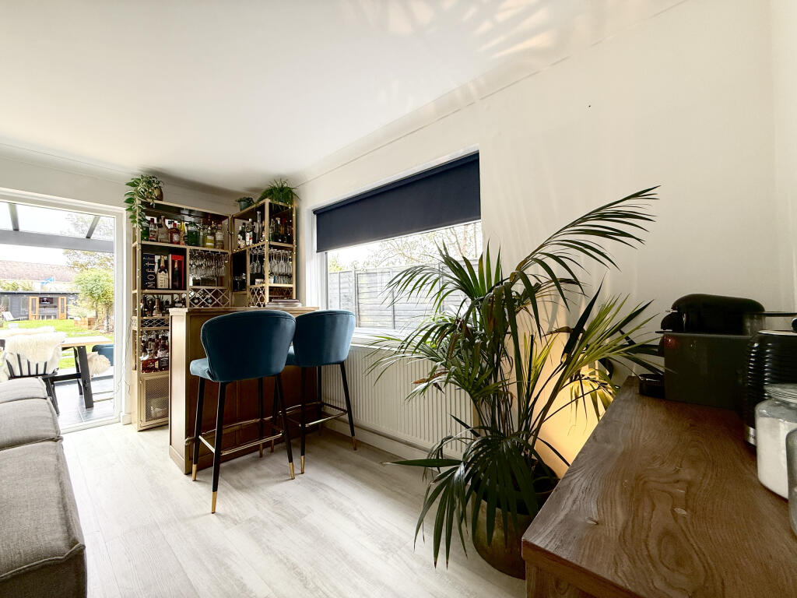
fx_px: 322
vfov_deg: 85.7
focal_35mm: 14
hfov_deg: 102.1
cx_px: 398
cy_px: 299
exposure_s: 1/99
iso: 125
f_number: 2.2
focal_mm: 2.22
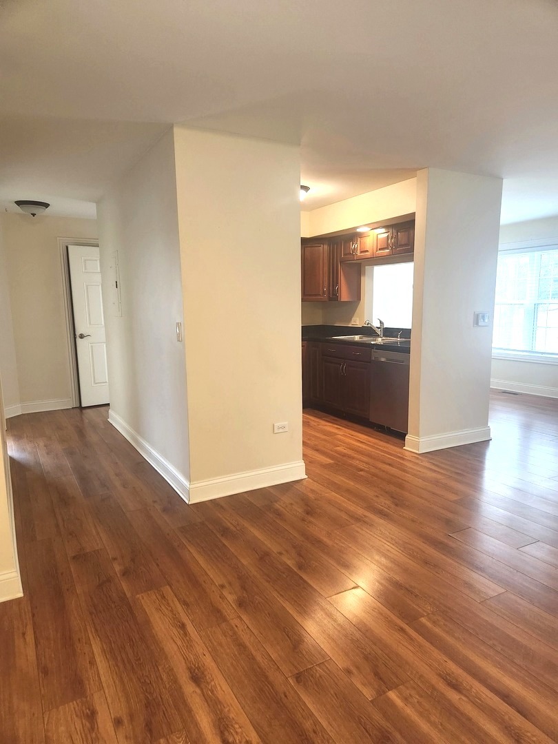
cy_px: 372
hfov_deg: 58.9
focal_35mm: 23
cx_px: 279
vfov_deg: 73.9
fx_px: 494
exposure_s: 1/120
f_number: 1.8
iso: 400
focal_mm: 5.4
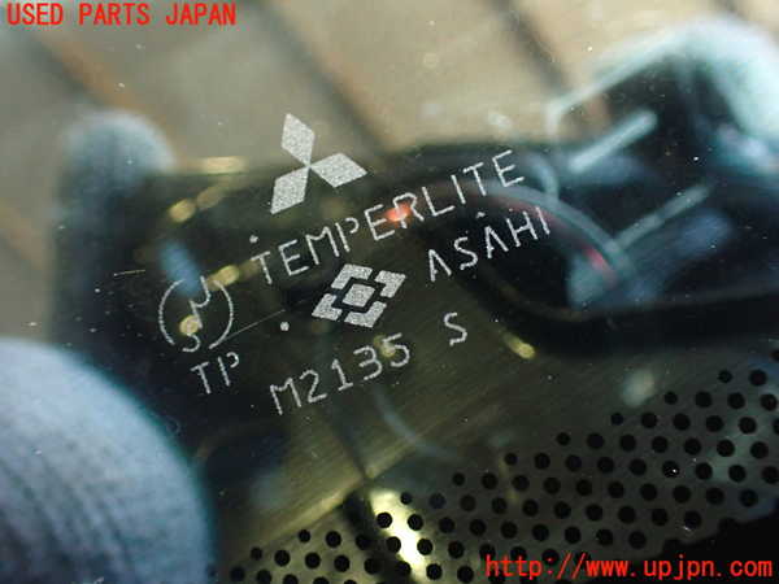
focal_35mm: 32
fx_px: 720
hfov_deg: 56.8
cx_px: 390
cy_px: 292
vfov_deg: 44.2
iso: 800
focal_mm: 5.79
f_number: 2.4
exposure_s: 1/30
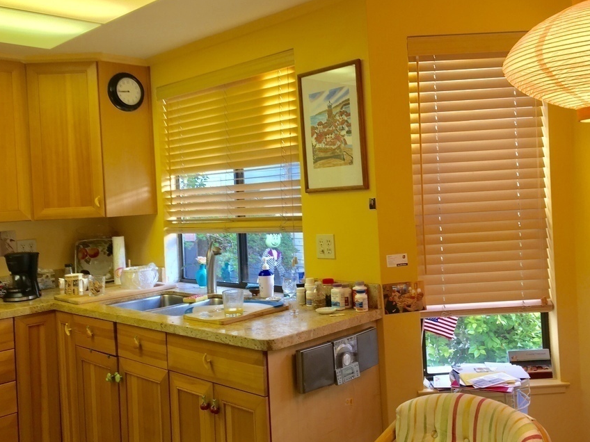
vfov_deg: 40.6
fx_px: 597
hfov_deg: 52.5
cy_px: 194
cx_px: 335
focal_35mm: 35
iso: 25
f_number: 2.2
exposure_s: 1/40
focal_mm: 4.15
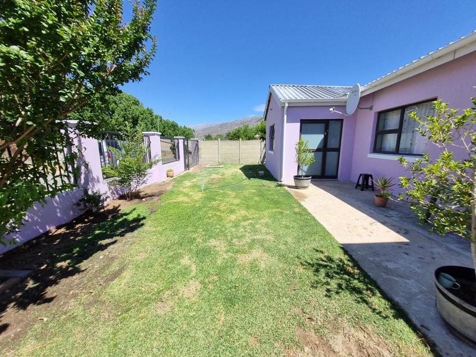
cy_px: 178
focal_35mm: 13
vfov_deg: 89.9
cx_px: 238
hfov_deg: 106.2
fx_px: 179
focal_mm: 1.74
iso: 50
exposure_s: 1/1336
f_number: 2.2
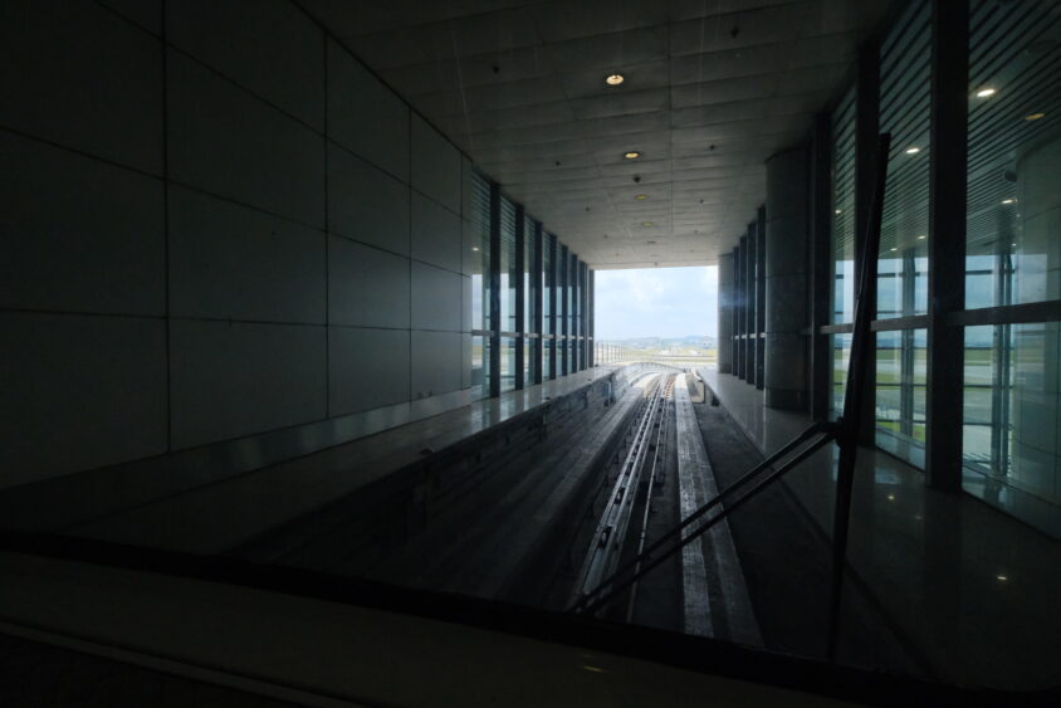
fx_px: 501
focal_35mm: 17
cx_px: 530
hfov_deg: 93.3
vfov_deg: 70.5
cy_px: 354
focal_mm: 11
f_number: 6.4
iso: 5000
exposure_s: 1/2000
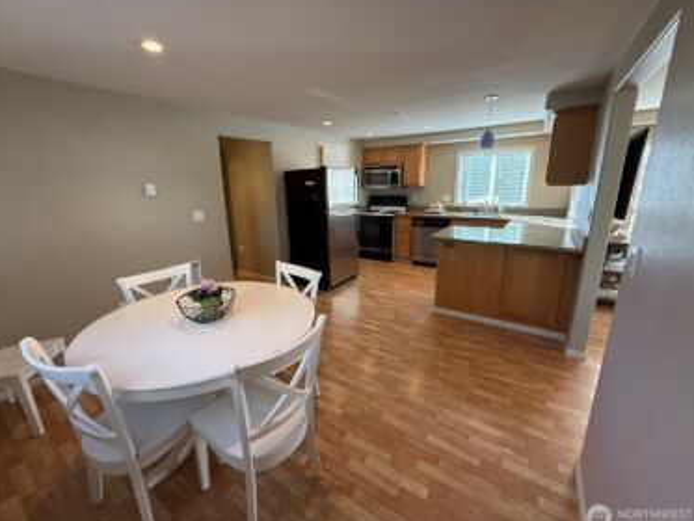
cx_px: 335
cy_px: 257
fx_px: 301
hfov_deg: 98.1
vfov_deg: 81.8
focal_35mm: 15
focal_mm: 2.22
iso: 320
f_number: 2.2
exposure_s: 1/120
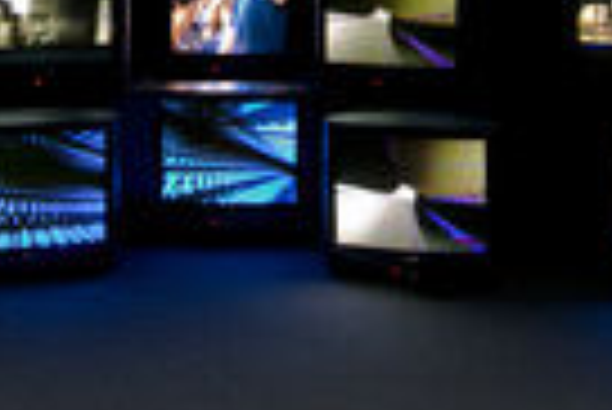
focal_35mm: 66
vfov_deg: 19.0
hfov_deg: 30.4
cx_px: 248
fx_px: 1123
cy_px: -135
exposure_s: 1
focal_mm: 18
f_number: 8
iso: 400
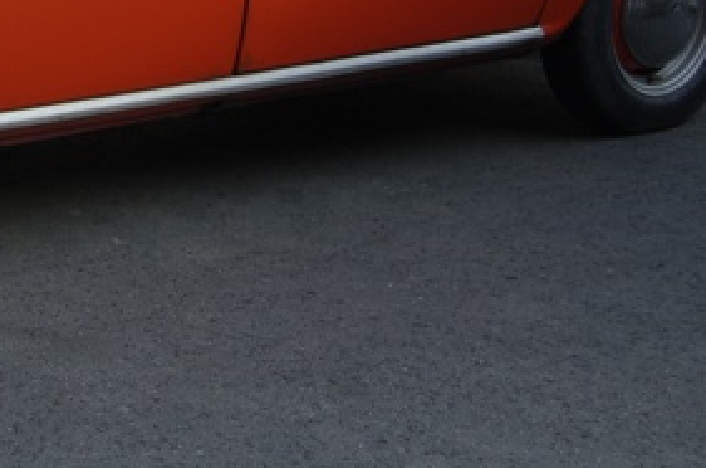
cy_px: -140
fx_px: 2485
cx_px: -80
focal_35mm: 127
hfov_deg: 15.7
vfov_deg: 10.5
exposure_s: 1/100
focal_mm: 30
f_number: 5.6
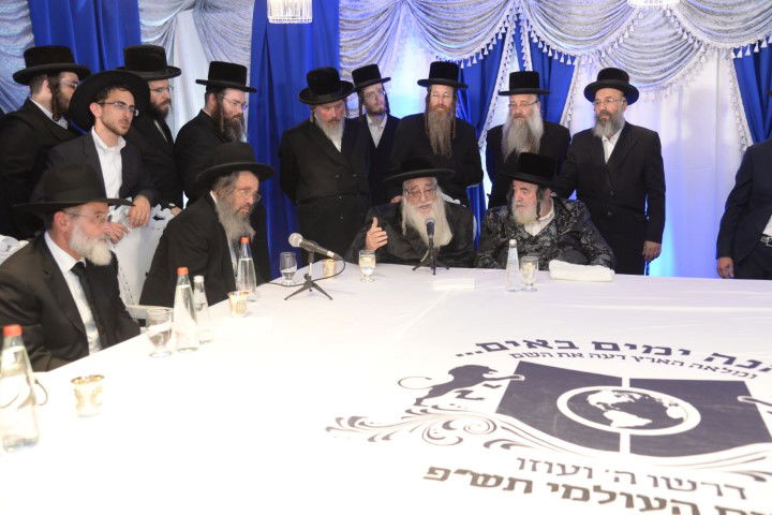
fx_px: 729
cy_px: 258
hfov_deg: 55.8
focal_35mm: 34
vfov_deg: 38.9
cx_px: 386
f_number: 4.5
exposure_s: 1/100
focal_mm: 34
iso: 1600
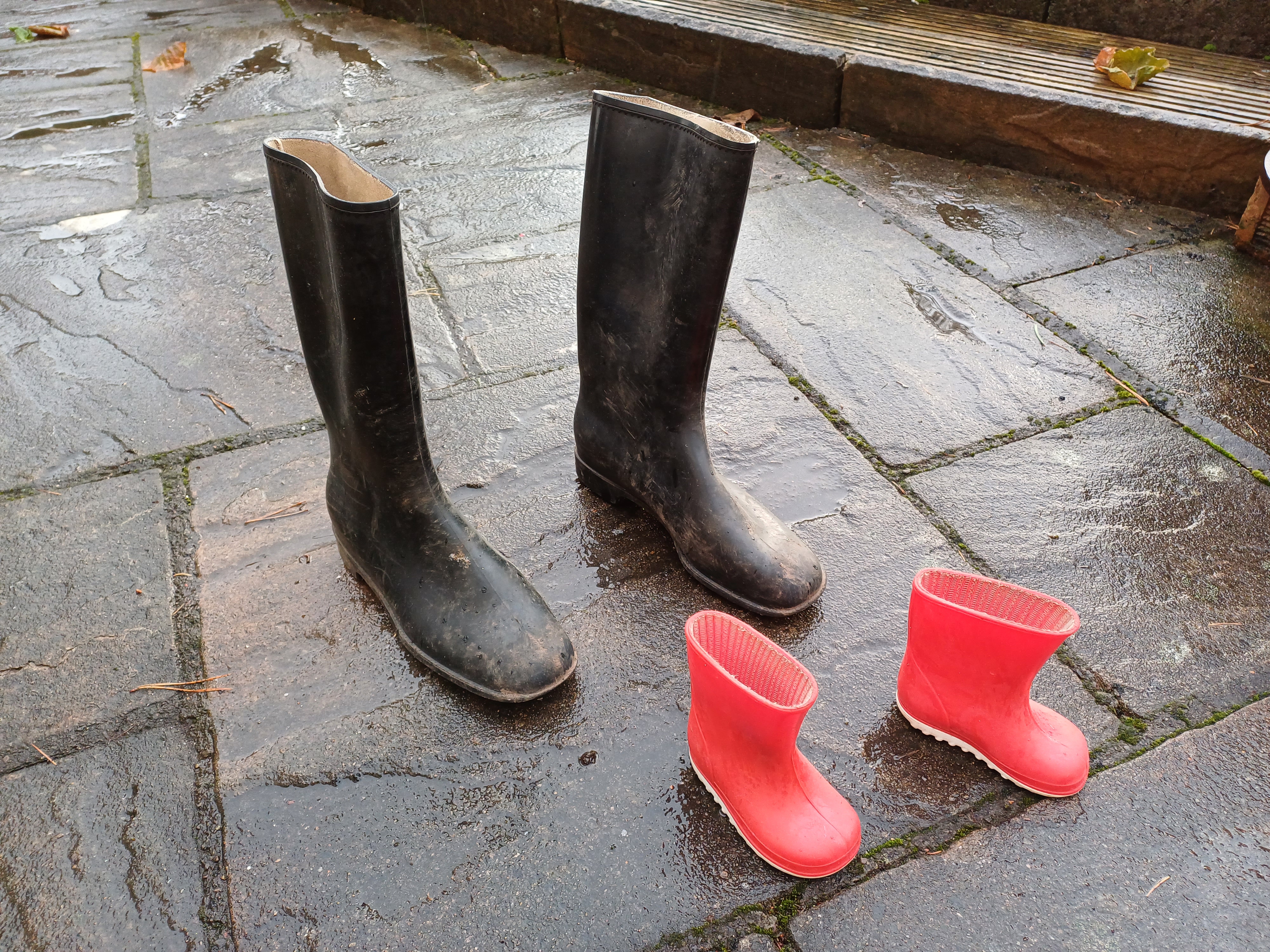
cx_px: 635
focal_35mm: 25
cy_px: 476
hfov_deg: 69.4
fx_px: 917
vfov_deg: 54.9
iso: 125
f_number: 1.8
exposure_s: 1/50
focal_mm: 4.65
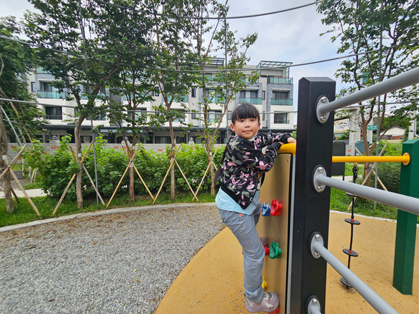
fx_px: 157
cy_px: 157
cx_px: 210
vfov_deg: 89.9
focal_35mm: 13
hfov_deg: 106.2
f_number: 2.2
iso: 50
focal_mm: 2.2
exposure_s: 1/1173
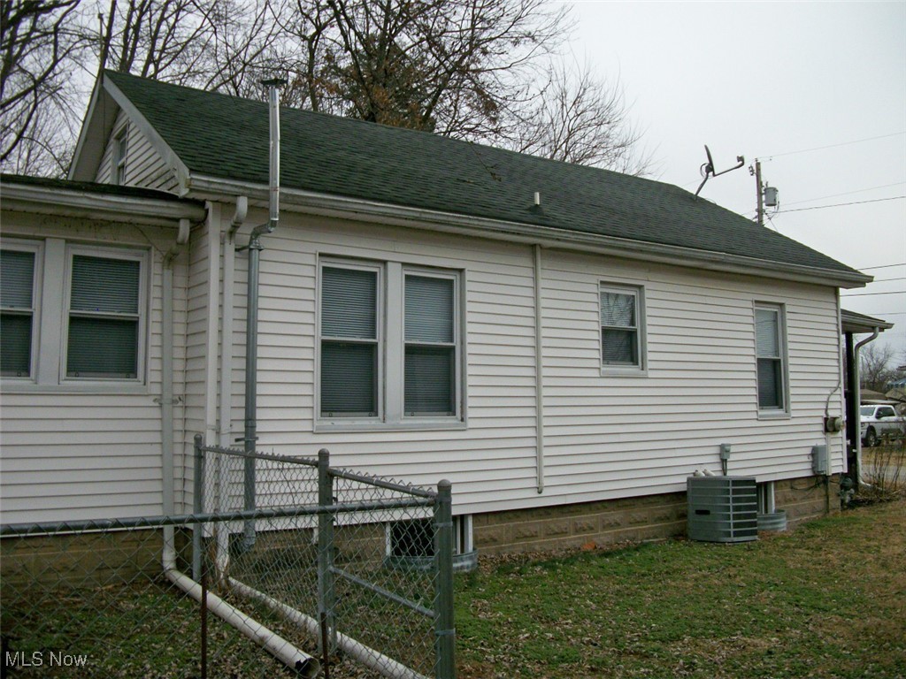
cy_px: 340
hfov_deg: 56.8
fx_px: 838
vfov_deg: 44.2
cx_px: 453
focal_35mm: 32
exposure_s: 1/160
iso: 80
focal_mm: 5.7
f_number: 8.8
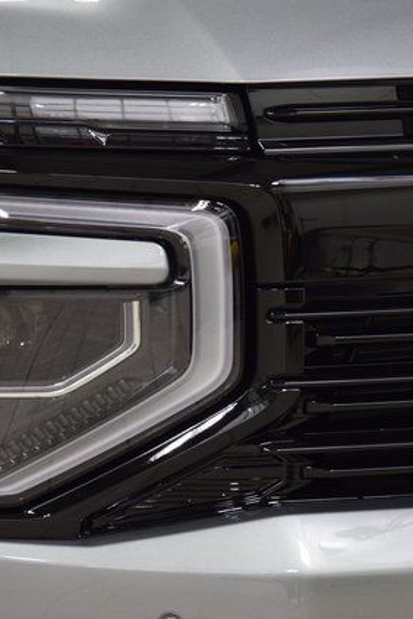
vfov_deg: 12.9
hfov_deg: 8.6
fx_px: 2736
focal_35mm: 159
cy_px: 310
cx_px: 29
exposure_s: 1/30
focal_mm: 70
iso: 1250
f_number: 7.1
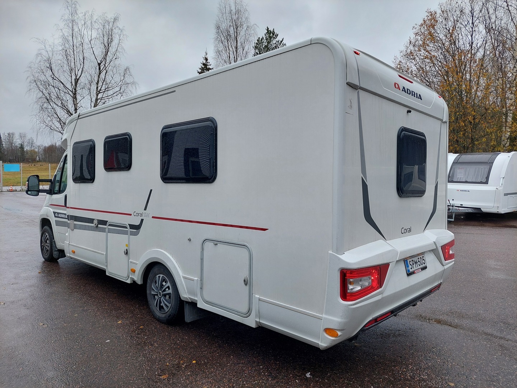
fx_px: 373
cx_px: 258
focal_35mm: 25
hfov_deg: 69.4
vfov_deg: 54.9
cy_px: 194
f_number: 1.8
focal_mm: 5.23
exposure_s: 1/205
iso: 40
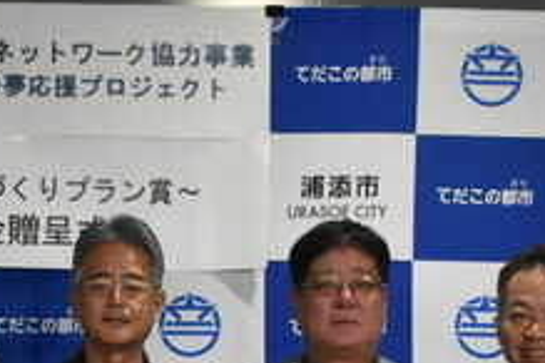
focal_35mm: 150
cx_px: 35
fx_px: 2271
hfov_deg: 13.5
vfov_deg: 8.9
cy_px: 571
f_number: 4
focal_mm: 30
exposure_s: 1/640
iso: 3200
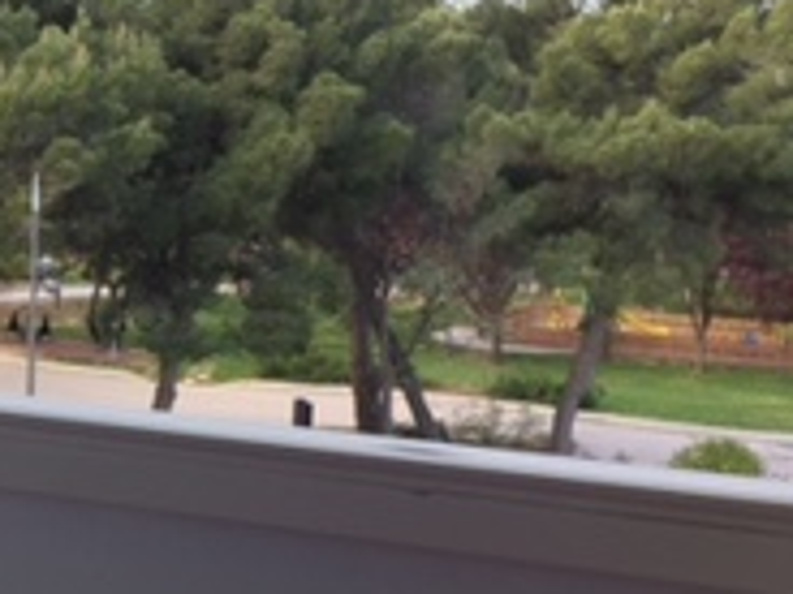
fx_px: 2314
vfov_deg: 14.4
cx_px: -26
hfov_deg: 18.8
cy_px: 581
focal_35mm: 101
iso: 32
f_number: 2.2
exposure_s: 1/164
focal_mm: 4.15
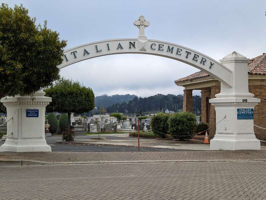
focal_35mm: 48
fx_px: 369
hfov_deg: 39.6
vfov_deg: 30.3
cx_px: 133
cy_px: 100
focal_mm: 6.81
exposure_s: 1/455
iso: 48
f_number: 1.85
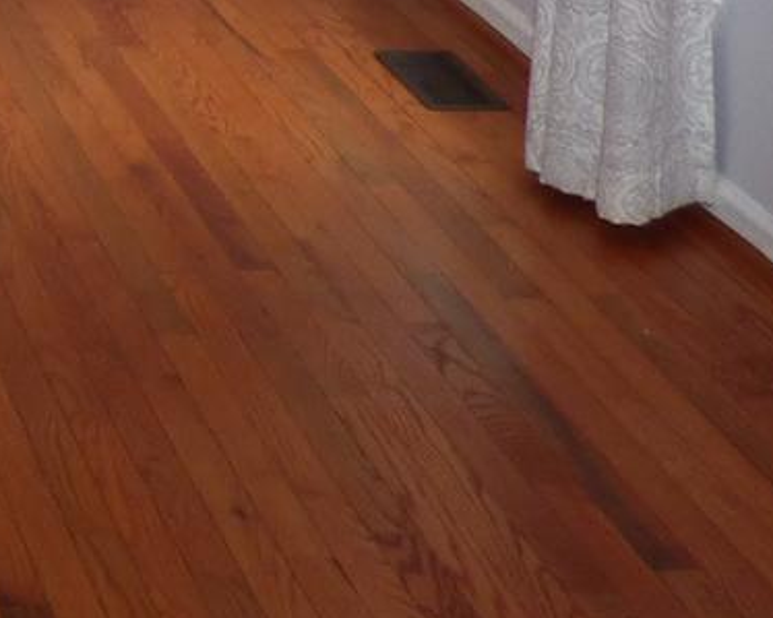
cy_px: -531
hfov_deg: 15.4
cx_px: -618
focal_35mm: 107
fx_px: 2447
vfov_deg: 12.9
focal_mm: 3.58
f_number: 2.8
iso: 100
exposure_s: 1/60
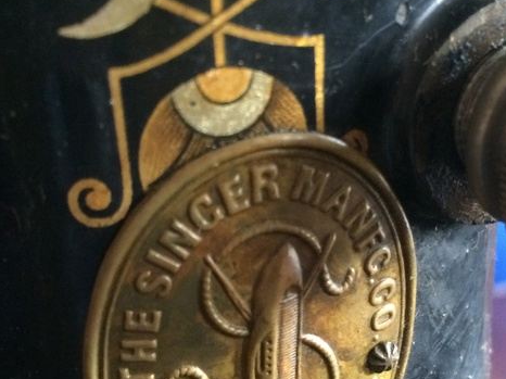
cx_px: 262
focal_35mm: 58
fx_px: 847
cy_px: 335
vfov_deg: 24.5
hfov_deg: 33.2
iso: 320
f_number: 2.2
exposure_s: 1/20
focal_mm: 4.12
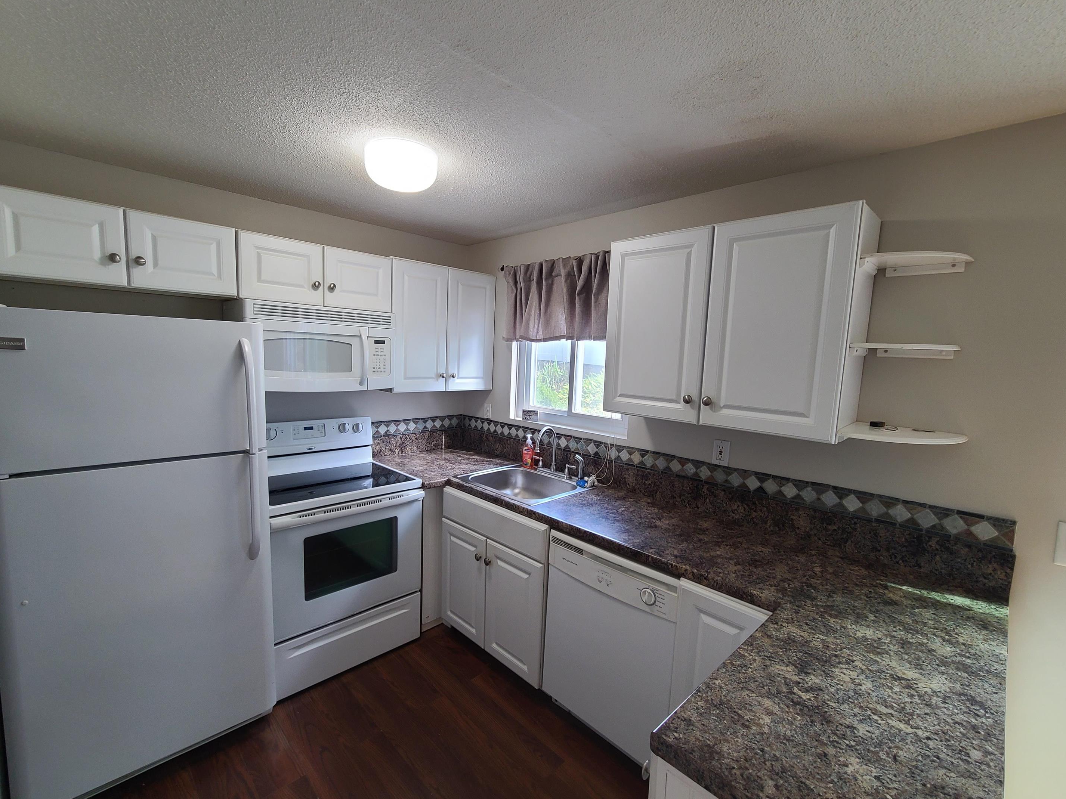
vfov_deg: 85.6
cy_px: 411
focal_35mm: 14
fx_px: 431
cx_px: 513
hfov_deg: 102.0
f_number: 2.2
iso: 160
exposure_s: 1/60
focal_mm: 2.2
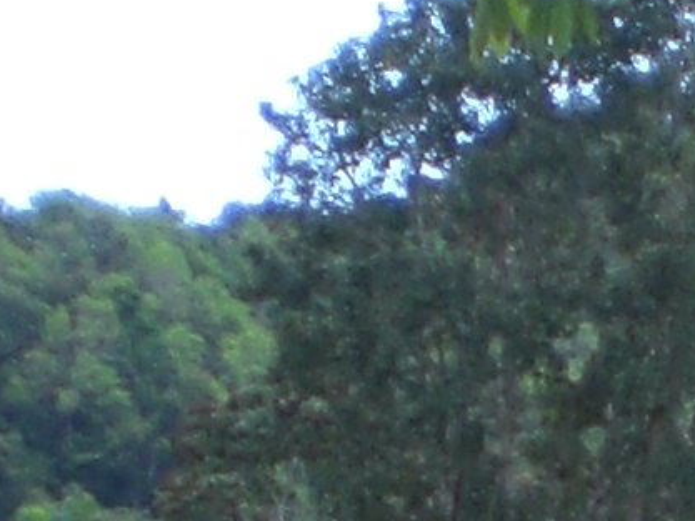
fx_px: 5623
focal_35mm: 280
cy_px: 1147
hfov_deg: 6.9
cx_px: 1277
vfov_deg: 5.2
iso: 50
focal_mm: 6.3
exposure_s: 1/200
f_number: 3.1
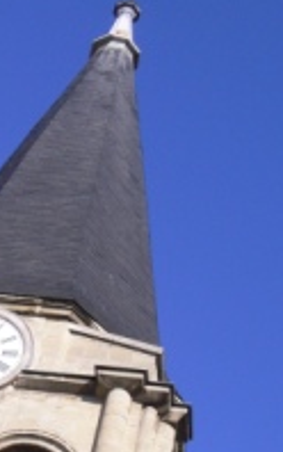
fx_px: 1799
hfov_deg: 8.9
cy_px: 274
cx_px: -62
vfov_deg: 14.3
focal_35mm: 146
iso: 80
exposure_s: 1/200
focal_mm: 10.1
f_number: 7.5
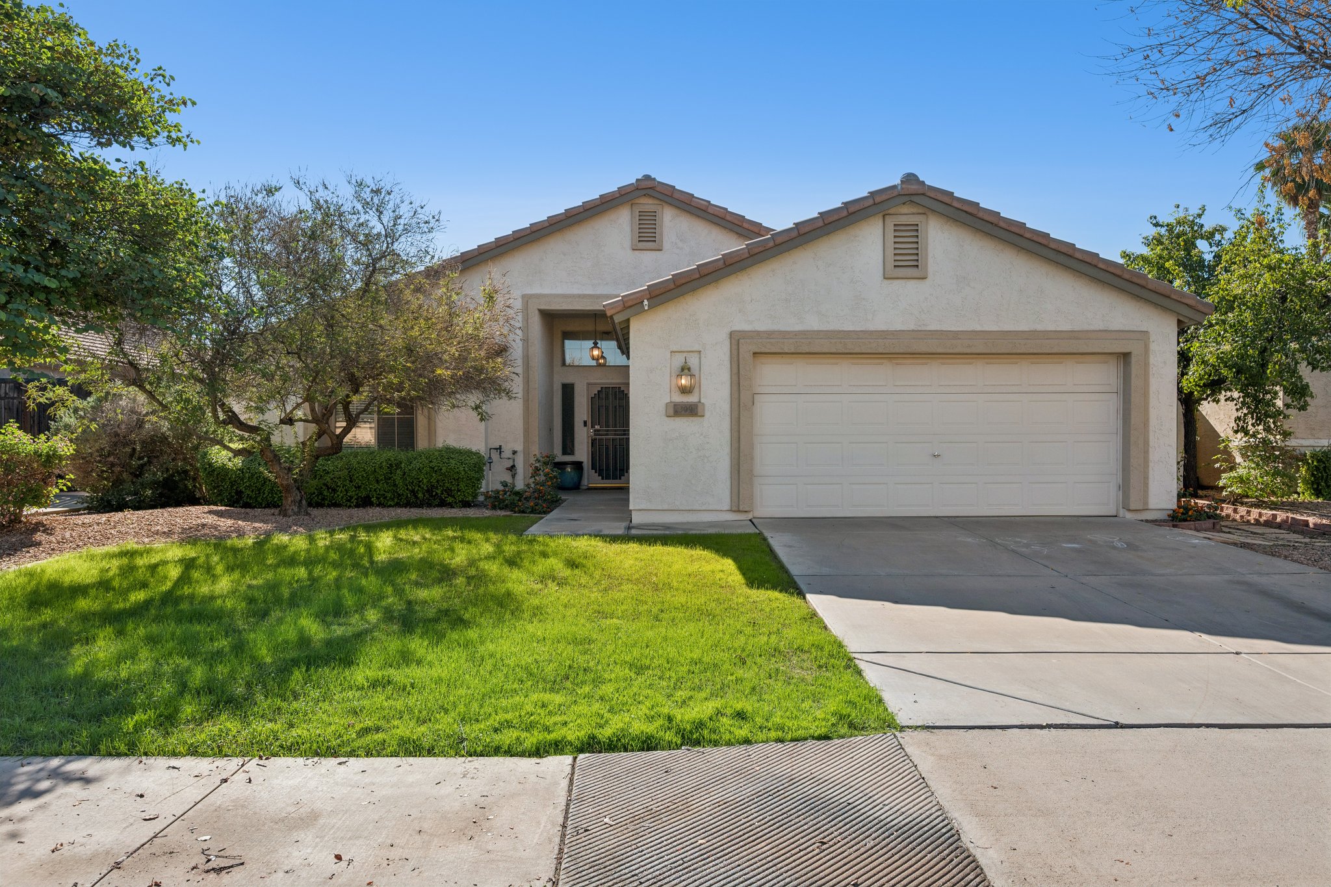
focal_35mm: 23
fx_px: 850
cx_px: 666
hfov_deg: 76.1
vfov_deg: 55.1
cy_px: 444
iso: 320
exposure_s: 1/640
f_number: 8
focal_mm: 23
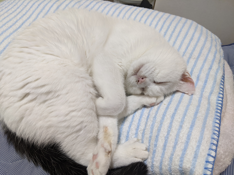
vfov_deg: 51.4
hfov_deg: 65.3
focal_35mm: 27
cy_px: 88
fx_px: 183
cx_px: 117
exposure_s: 1/49.9
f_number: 1.8
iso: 117
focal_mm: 4.44
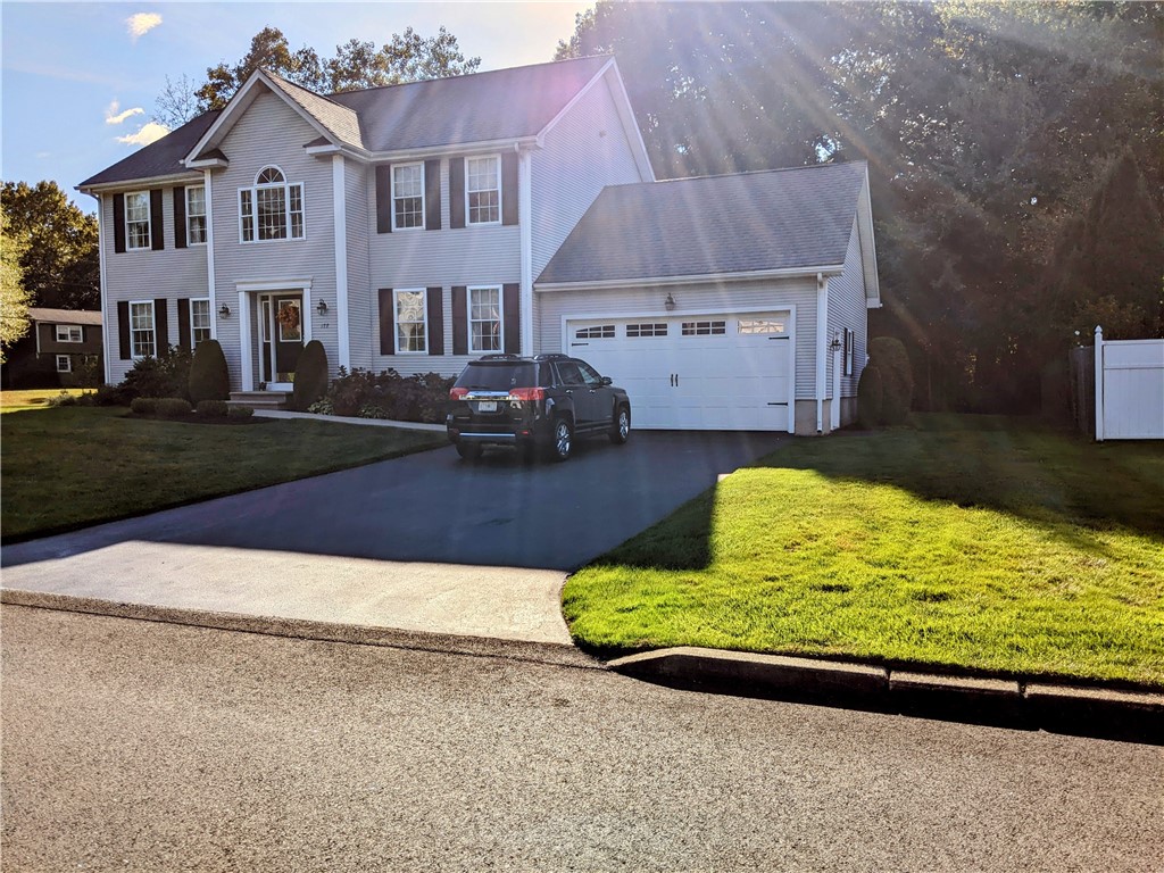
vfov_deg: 51.4
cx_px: 582
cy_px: 436
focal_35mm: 27
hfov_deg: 65.3
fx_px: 908
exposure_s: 1/3906
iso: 47
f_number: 1.8
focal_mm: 4.44
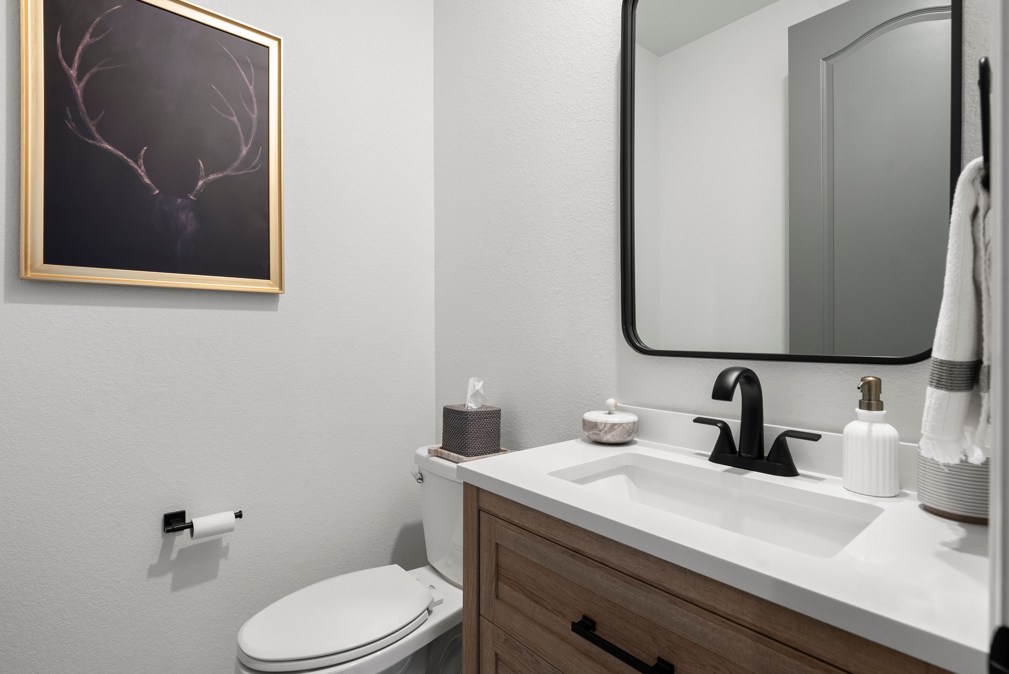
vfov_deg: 70.5
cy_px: 337
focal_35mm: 17
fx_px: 477
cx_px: 504
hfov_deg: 93.2
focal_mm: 17
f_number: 8
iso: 640
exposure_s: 1/4
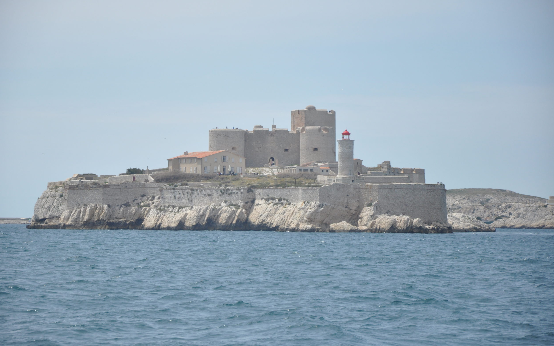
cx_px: 277
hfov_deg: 12.8
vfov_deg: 8.0
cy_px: 168
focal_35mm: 164
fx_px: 2469
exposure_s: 1/1600
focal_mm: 105
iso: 400
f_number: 5.6
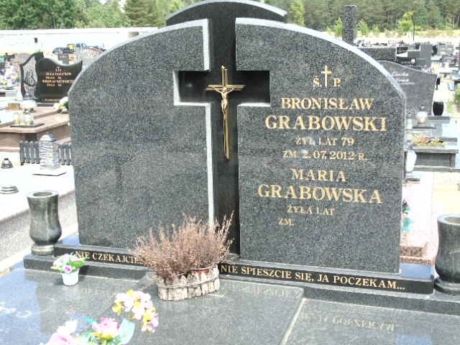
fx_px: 611
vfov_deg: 31.5
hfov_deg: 41.2
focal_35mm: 46
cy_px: 172
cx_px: 230
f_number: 4.1
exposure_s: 1/250
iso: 80
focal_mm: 8.2
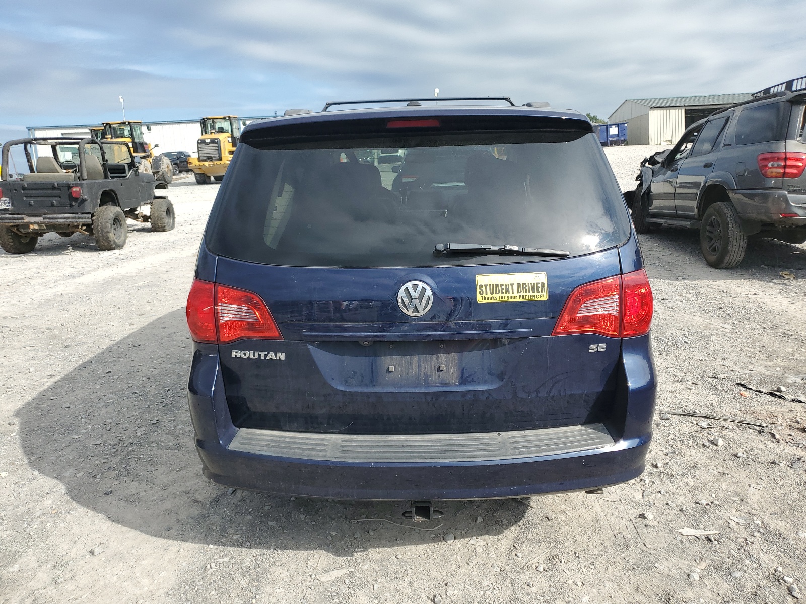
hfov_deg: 67.3
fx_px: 605
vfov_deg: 53.1
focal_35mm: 26
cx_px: 403
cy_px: 302
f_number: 1.5
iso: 50
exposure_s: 1/2500
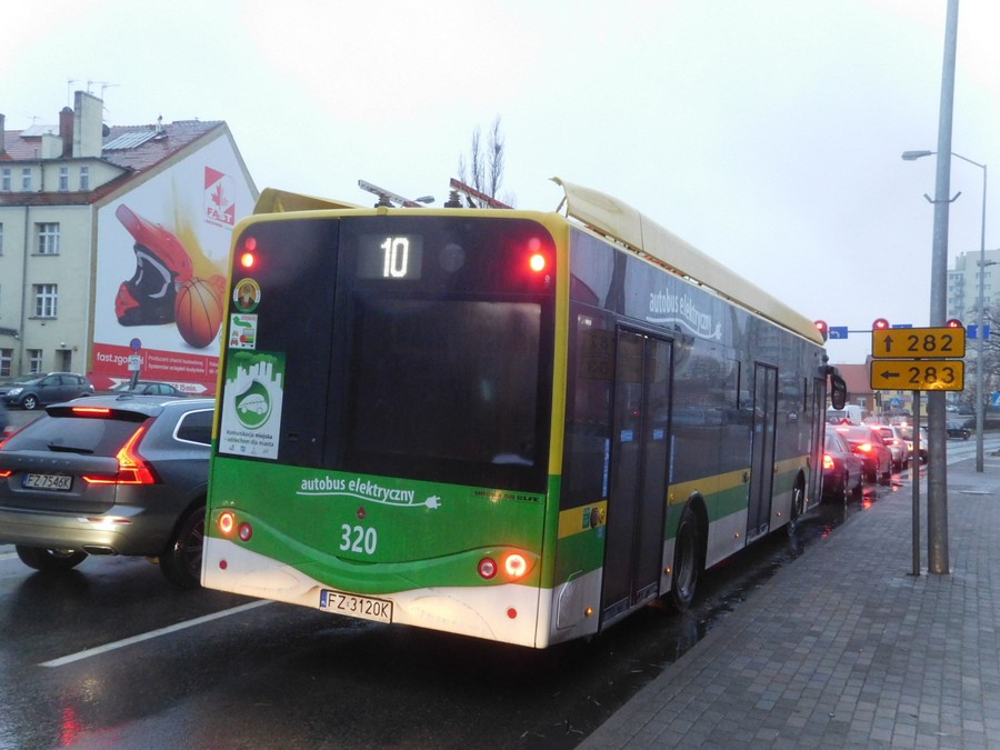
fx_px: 924
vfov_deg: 44.2
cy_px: 375
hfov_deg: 56.8
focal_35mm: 32
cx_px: 500
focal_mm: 5.7
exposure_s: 1/60
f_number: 3.6
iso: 400
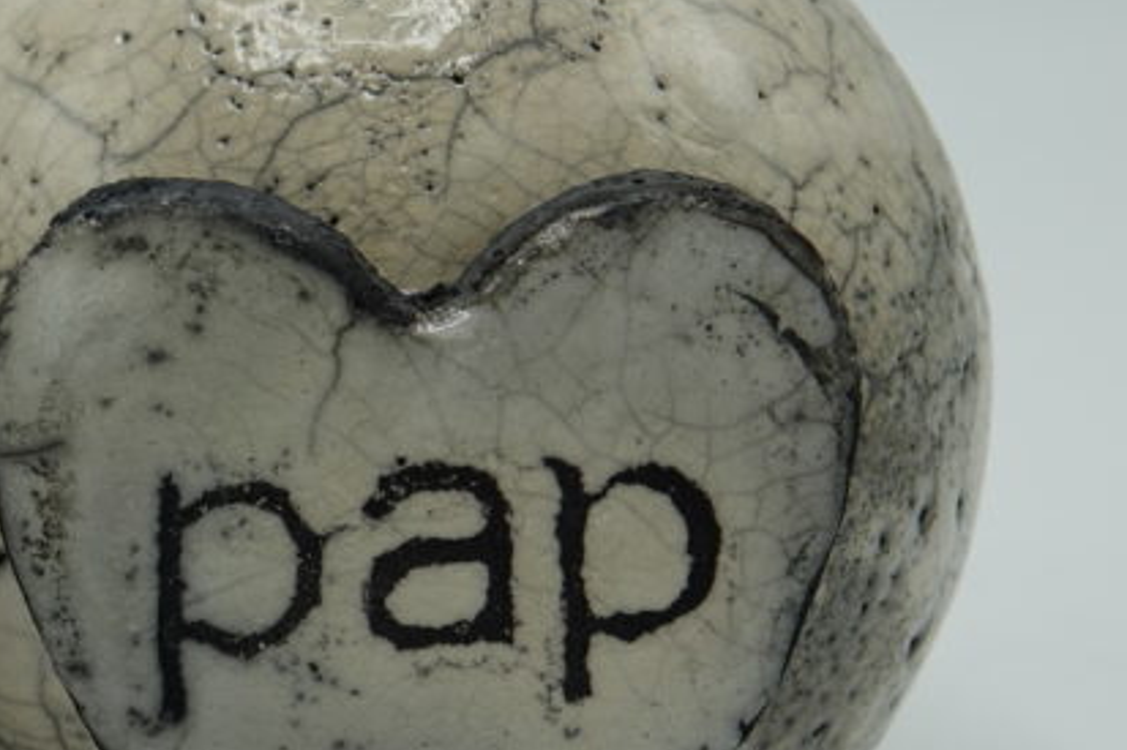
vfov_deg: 11.0
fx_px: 3880
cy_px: 547
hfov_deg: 15.9
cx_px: -246
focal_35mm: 124
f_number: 3.5
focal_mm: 18.21
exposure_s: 1/250
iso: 100
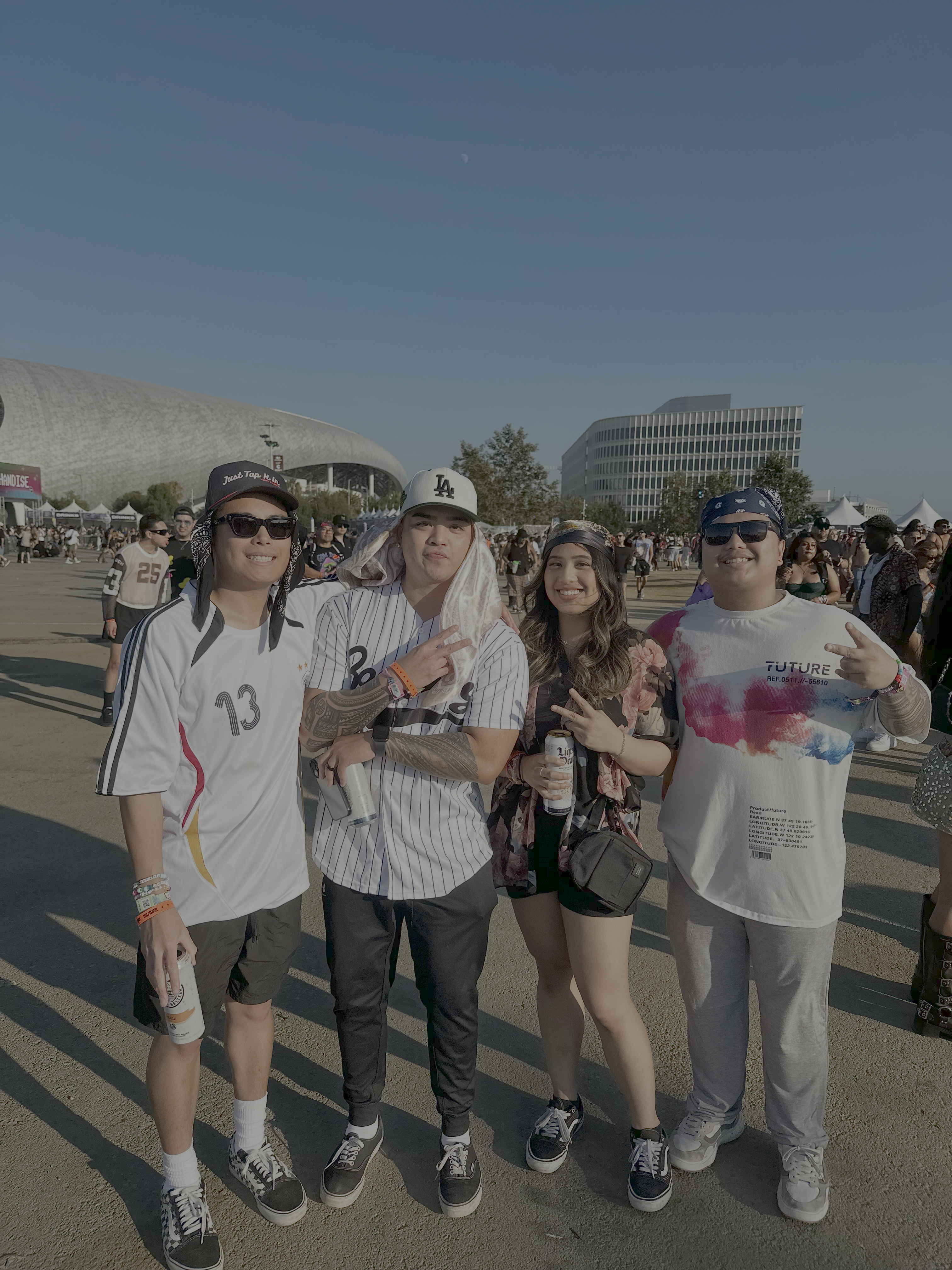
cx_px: 476
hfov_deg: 56.8
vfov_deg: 71.6
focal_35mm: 24
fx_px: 880
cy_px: 635
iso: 80
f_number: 1.78
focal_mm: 6.86
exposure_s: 1/8197
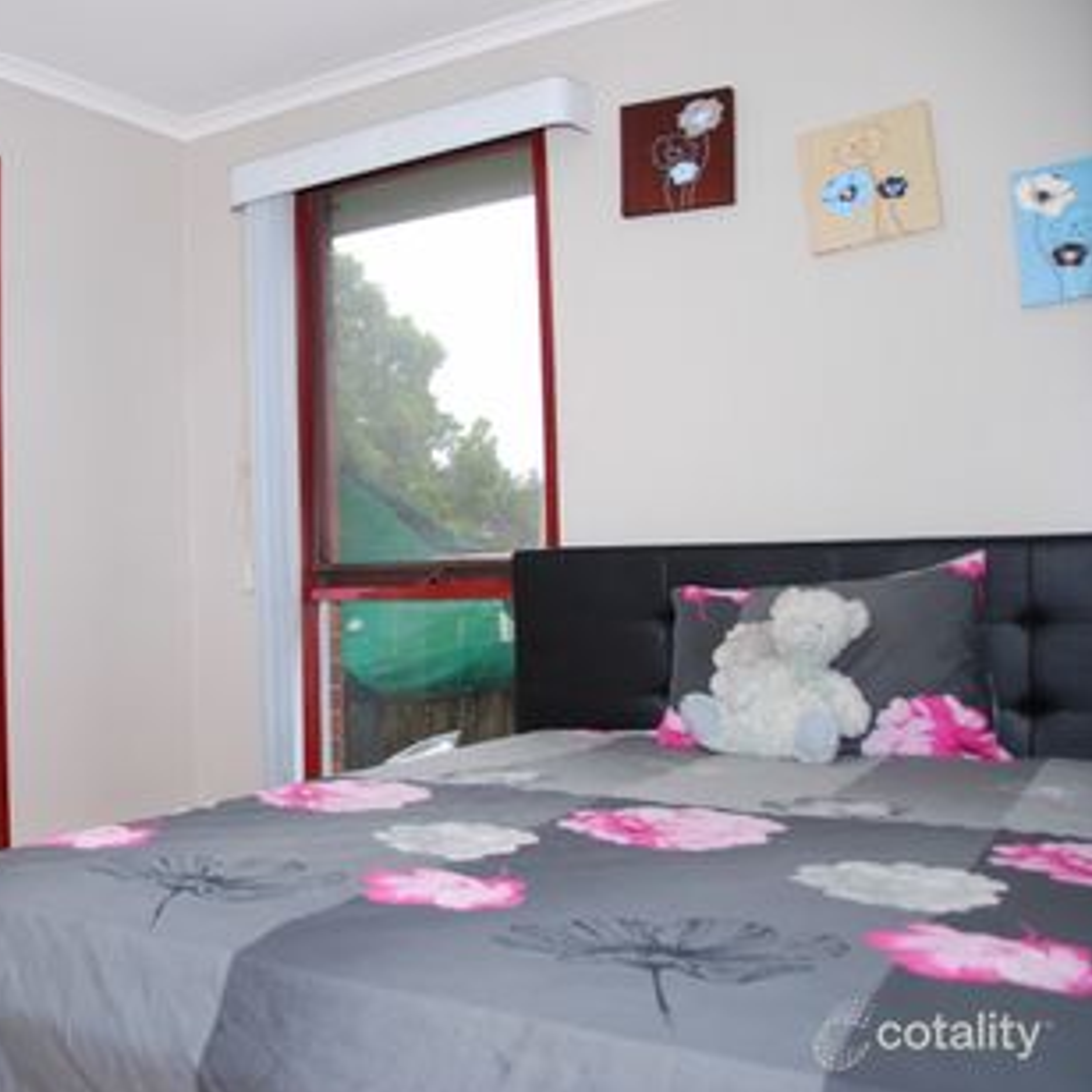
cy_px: 551
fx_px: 1249
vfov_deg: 47.2
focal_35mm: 35
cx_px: 266
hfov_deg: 45.5
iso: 200
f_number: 4
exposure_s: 1/60
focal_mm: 18
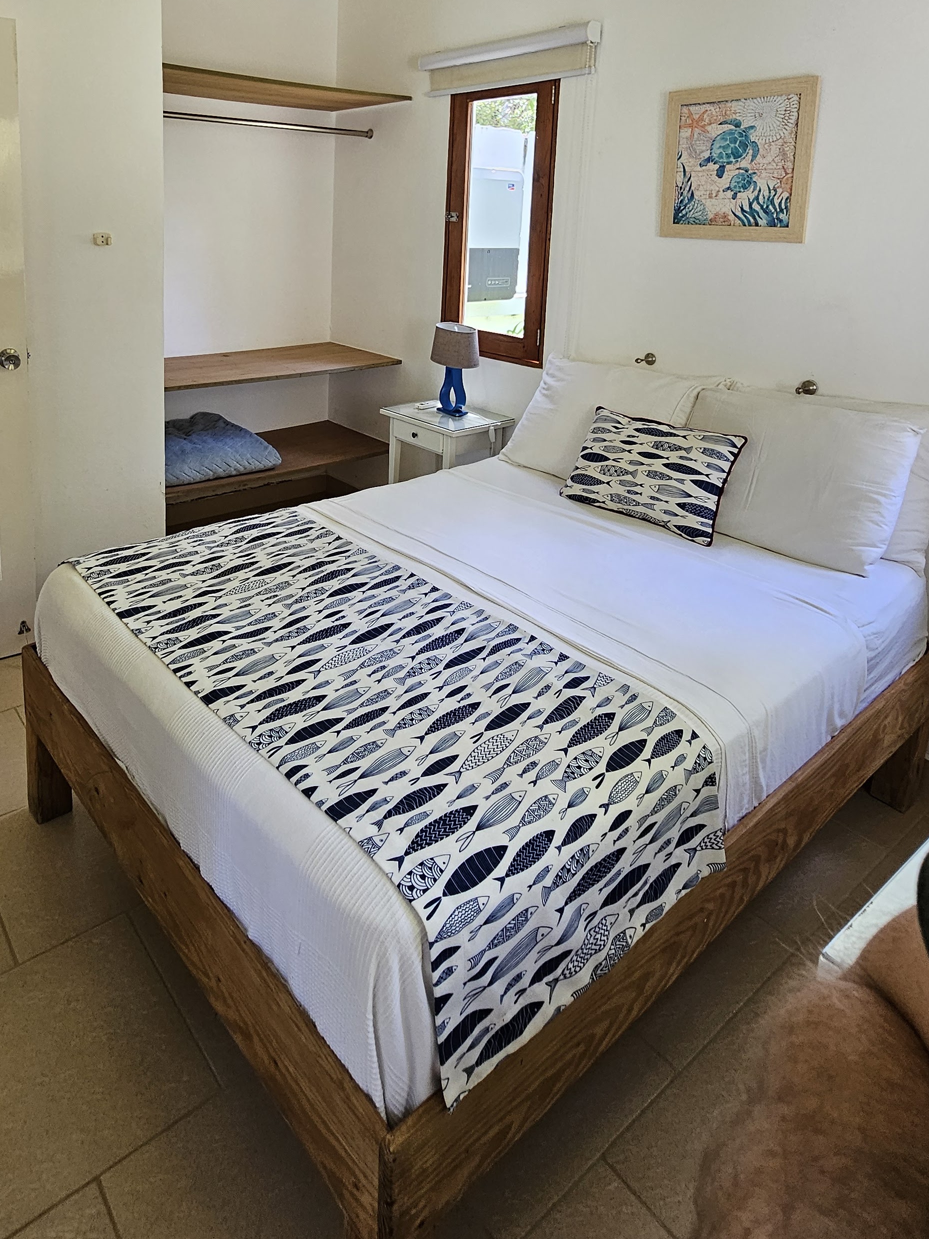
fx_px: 751
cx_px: 366
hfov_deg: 62.8
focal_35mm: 21
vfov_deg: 74.6
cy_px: 346
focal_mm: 2.2
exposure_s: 1/60
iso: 80
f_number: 2.2
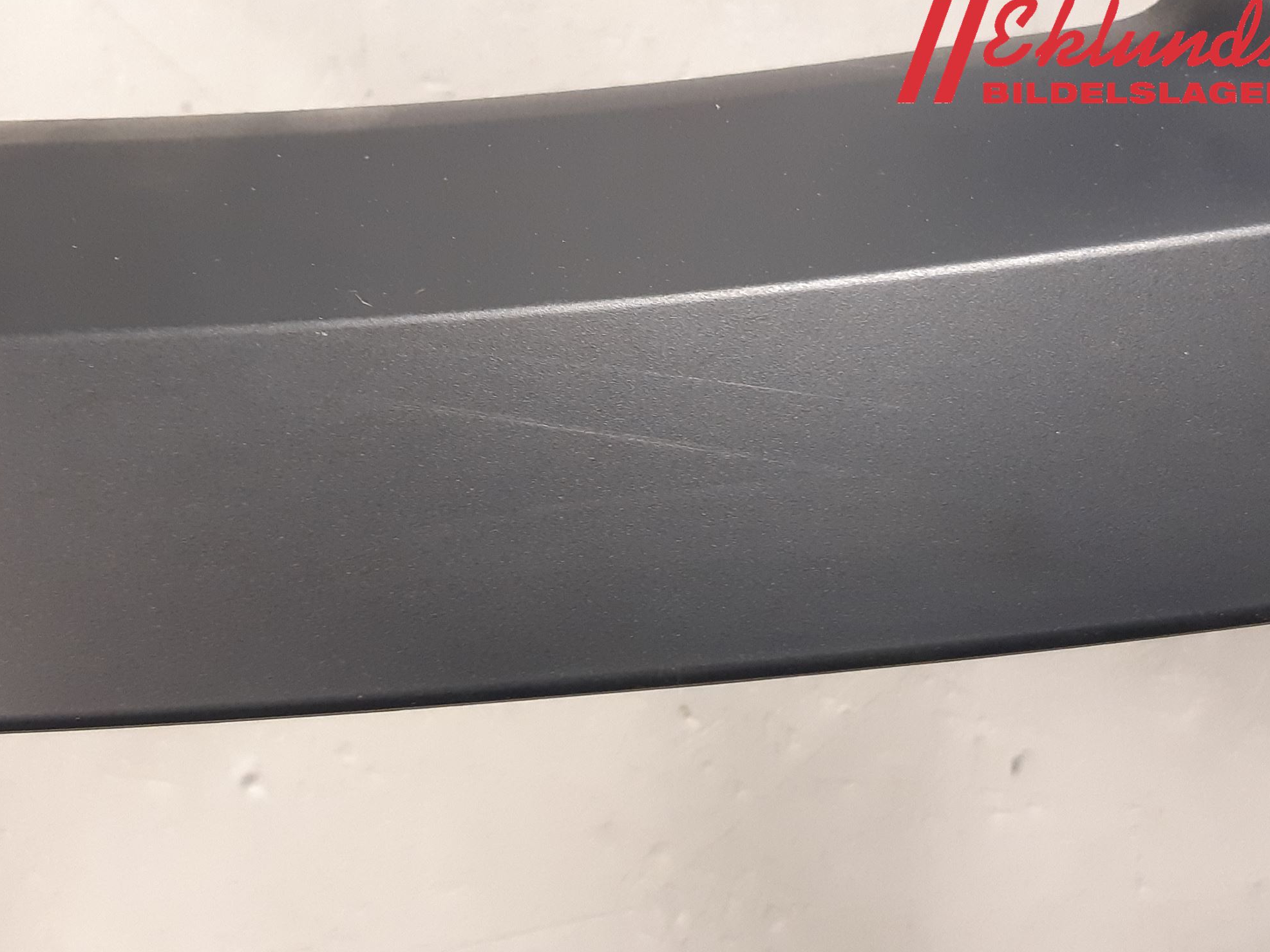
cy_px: 489
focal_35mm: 27
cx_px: 632
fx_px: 991
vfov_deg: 51.3
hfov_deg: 65.3
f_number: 1.7
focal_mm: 3.93
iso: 250
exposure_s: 1/33
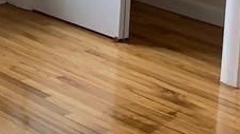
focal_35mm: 128
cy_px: -131
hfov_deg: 15.0
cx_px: -168
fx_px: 814
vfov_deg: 8.9
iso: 100
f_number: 1.8
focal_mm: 4.25
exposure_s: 1/60
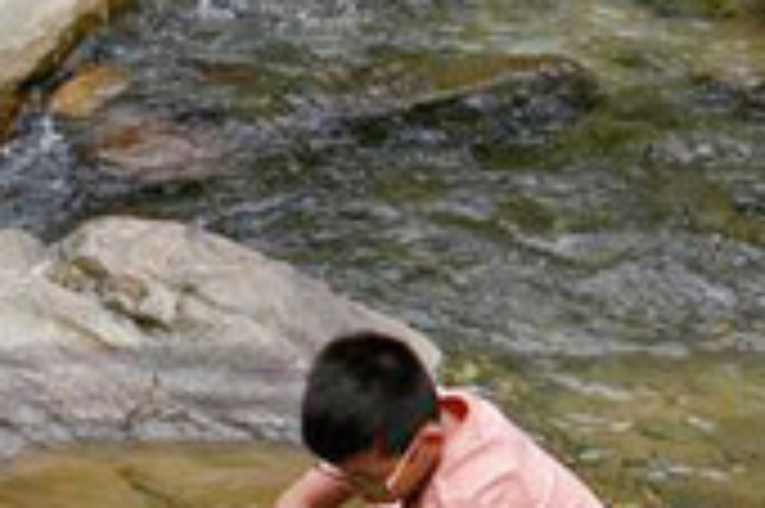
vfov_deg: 11.2
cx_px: -104
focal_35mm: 120
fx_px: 2547
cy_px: -76
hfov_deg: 16.5
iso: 320
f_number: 8
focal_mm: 24
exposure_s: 1/200
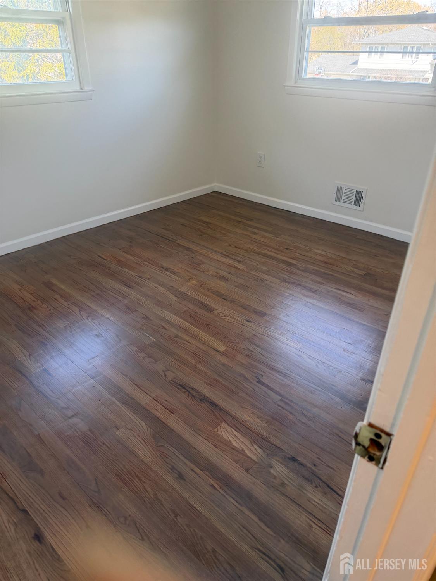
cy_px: 290
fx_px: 403
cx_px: 218
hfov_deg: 56.8
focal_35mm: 24
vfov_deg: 71.6
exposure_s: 1/120
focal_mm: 6.76
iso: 200
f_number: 1.78
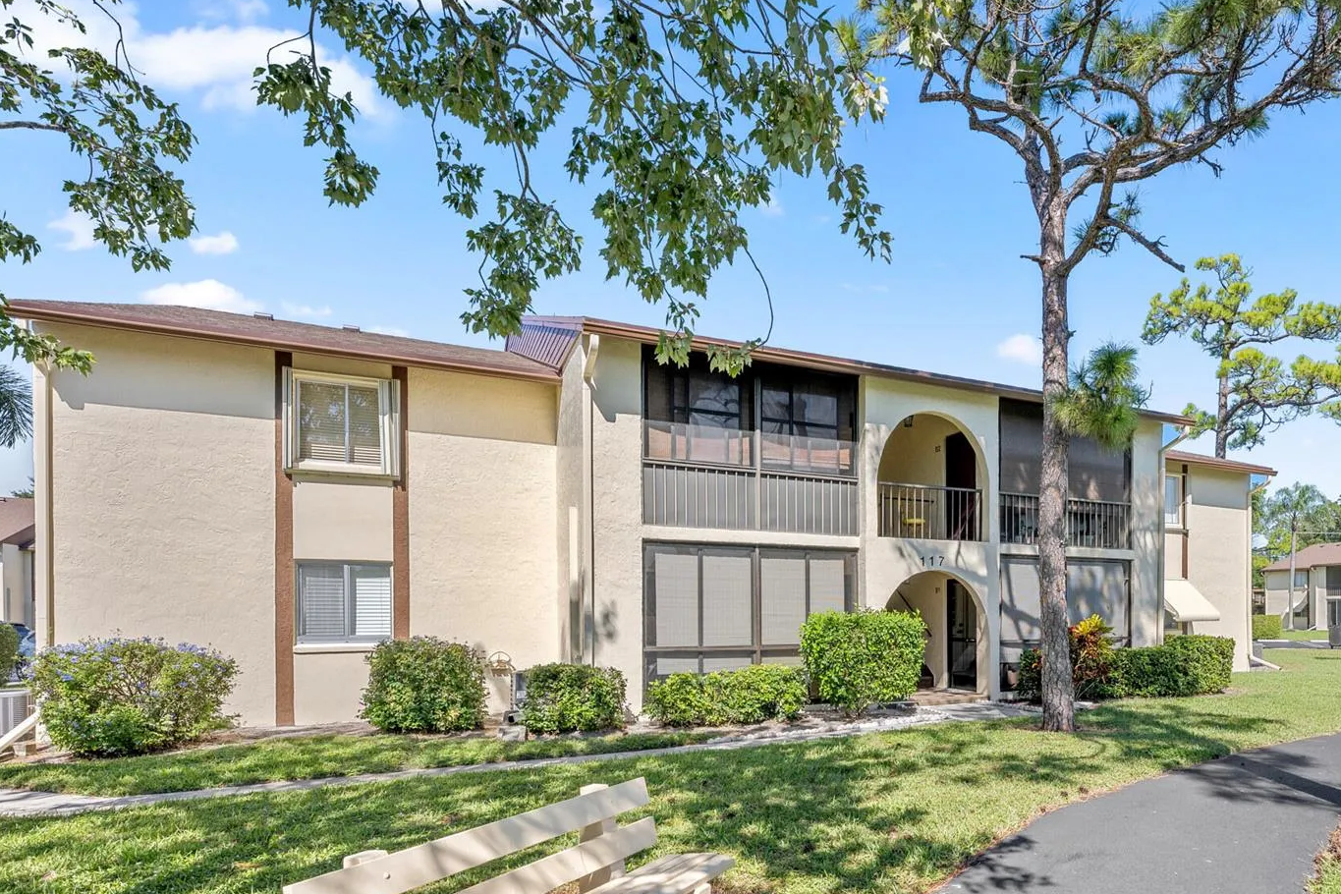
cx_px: 870
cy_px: 629
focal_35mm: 22
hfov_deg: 77.2
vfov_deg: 55.9
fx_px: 810
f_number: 8
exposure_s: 1/5000
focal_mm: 14.5
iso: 400
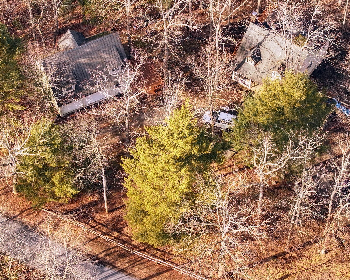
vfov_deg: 17.1
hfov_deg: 21.3
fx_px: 932
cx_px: 163
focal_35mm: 90
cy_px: 110
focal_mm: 19.35
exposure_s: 1/500
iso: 130
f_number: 2.8
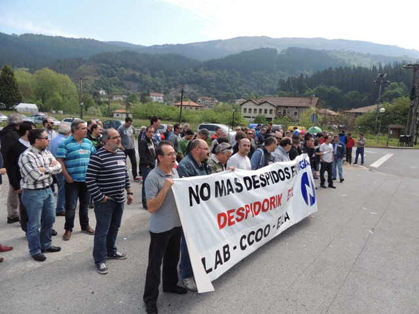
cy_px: 157
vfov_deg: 56.8
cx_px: 210
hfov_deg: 71.6
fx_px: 291
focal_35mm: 24
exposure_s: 1/640
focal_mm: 4.3
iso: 100
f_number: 3
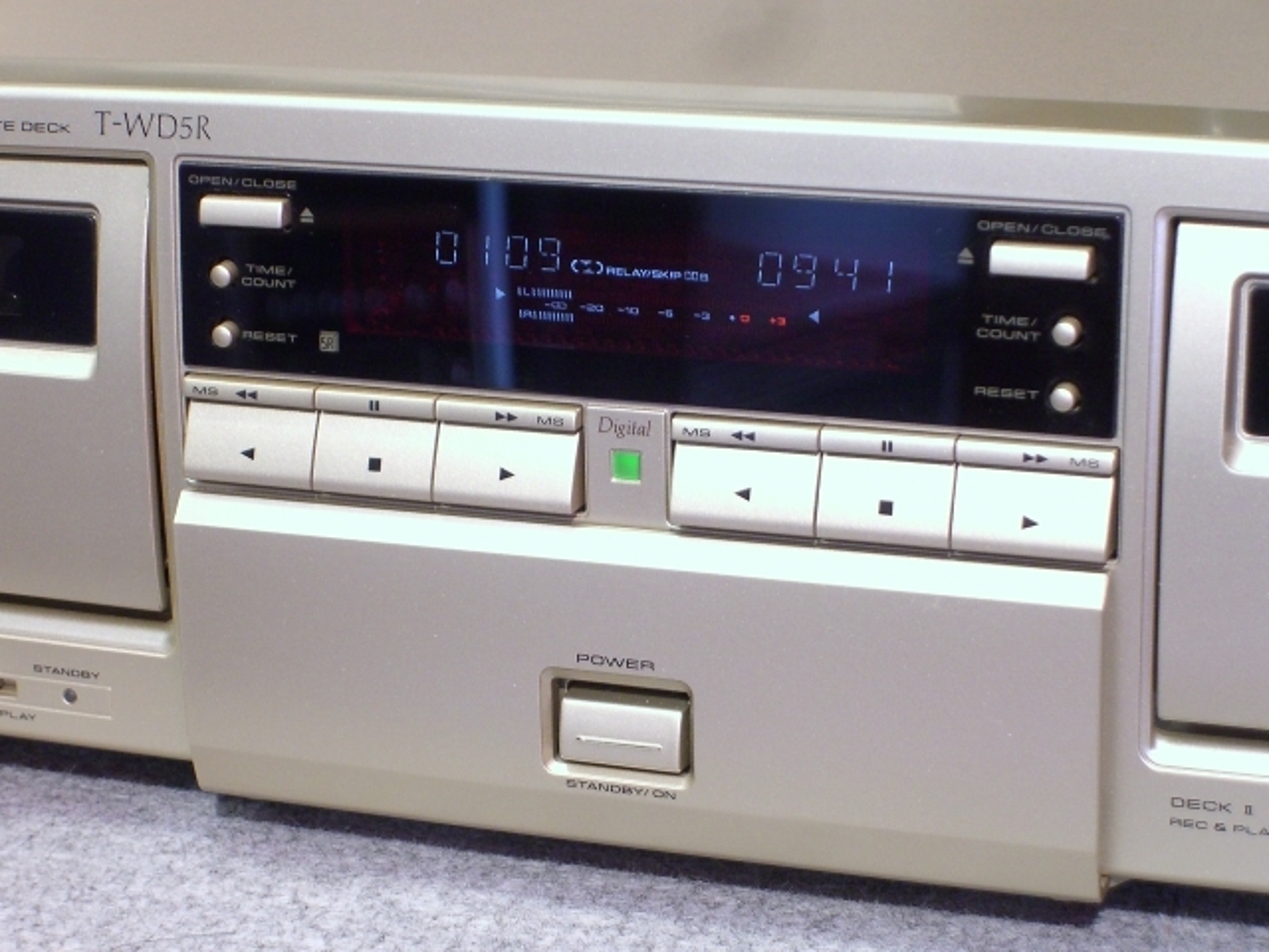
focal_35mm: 95
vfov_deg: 15.6
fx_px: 3483
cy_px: 476
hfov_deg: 20.7
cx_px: 634
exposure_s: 1/15
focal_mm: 19.7
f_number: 4.8
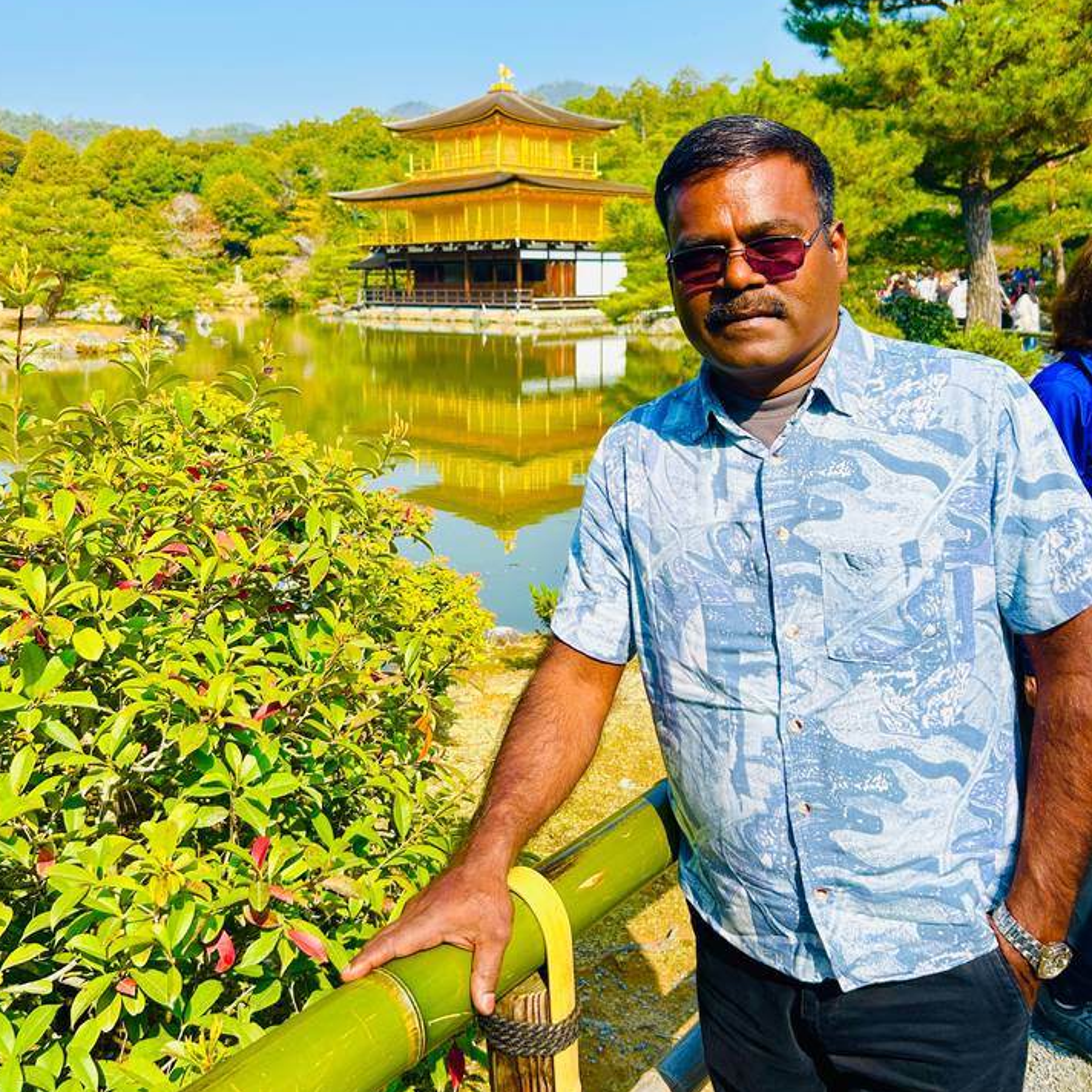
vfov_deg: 51.9
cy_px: 400
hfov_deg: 52.5
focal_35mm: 31
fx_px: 1106
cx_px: 541
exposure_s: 1/2632
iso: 50
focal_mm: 5.7
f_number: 1.5
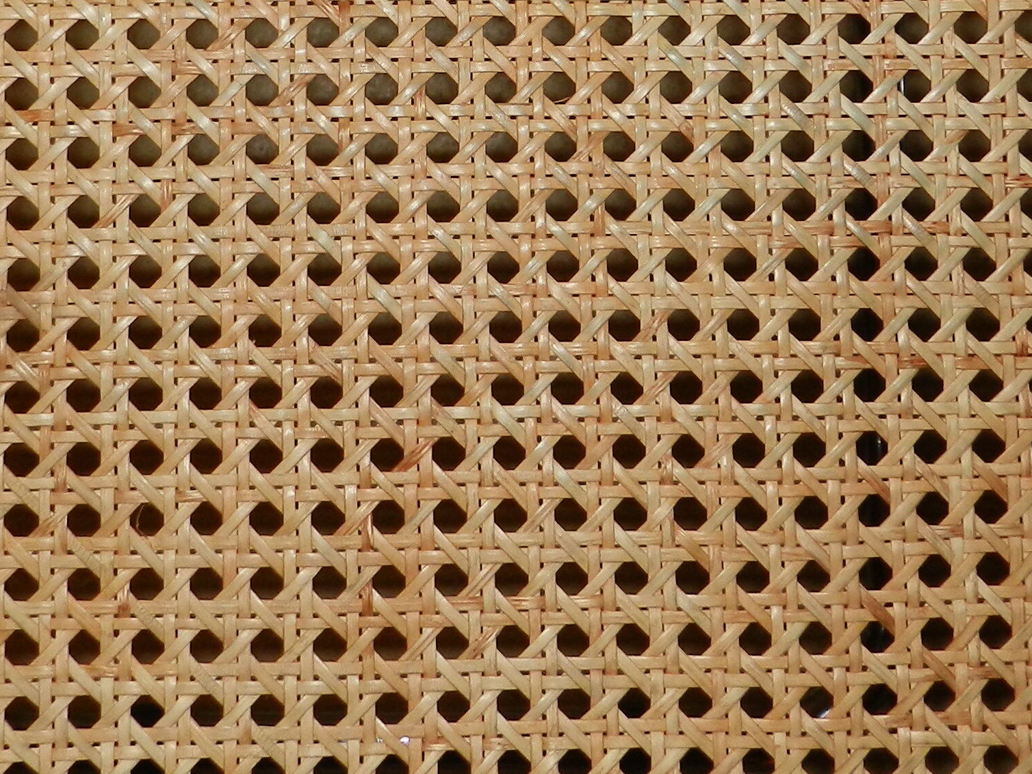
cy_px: 41
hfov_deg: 31.6
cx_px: 452
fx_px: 1819
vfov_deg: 23.2
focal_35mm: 61
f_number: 3.4
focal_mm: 4
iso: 200
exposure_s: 1/60
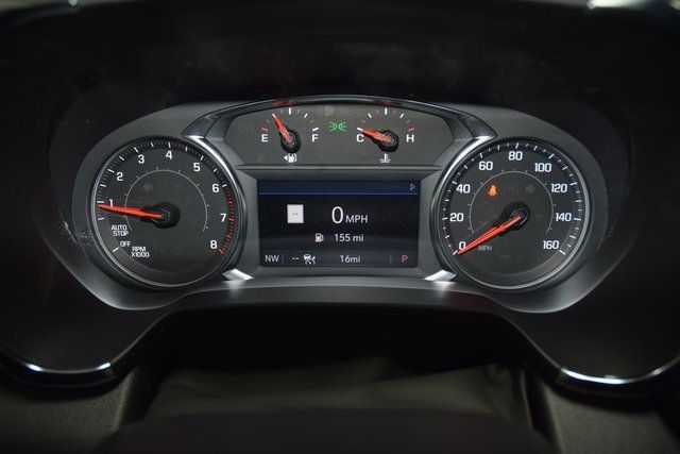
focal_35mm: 27
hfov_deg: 67.4
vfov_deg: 48.0
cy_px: 227
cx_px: 340
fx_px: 510
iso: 560
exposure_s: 1/60
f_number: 3.5
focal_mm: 18
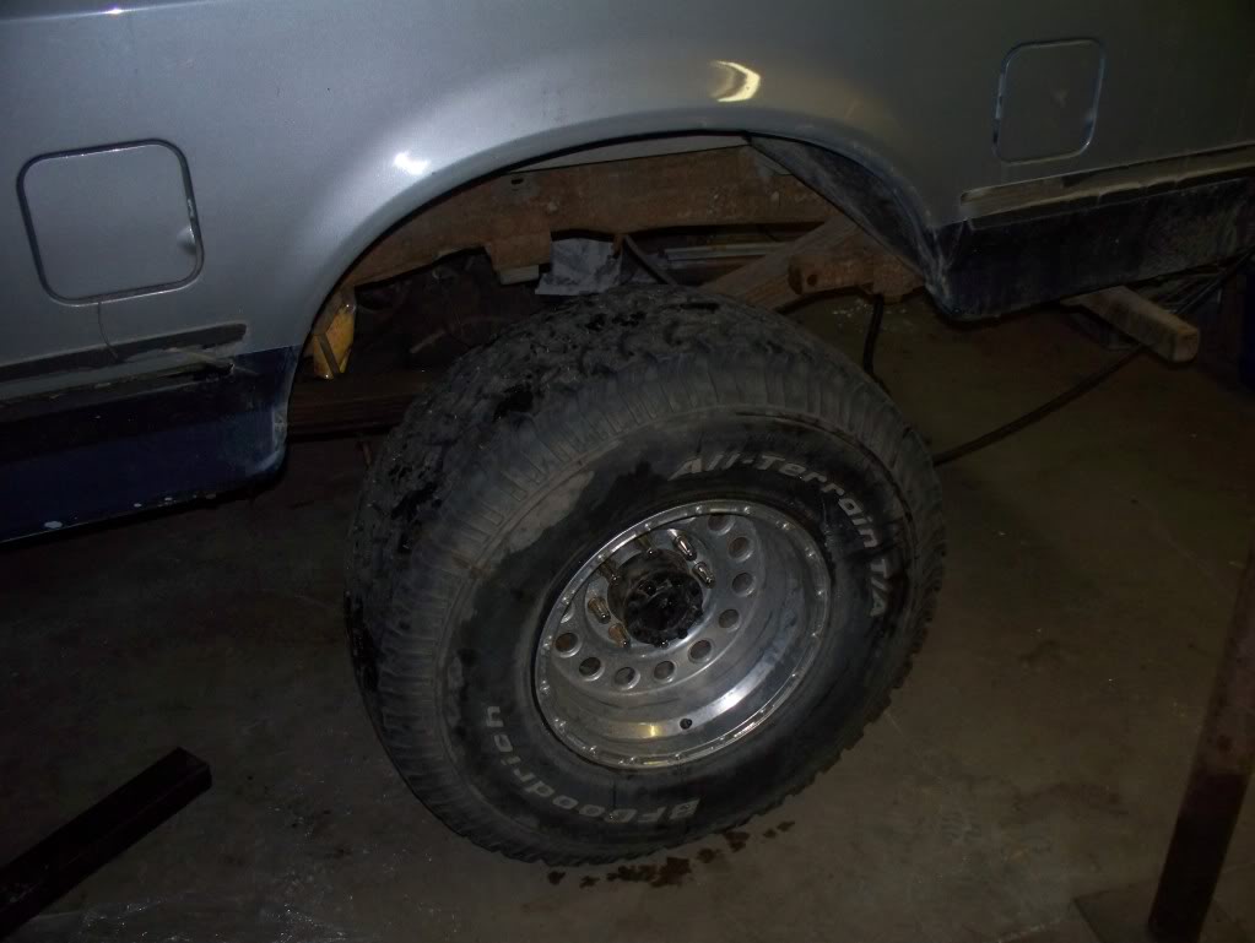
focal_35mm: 36
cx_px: 628
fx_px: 1306
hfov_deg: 51.3
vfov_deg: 39.7
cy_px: 472
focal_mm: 7.54
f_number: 2.8
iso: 200
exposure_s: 1/30
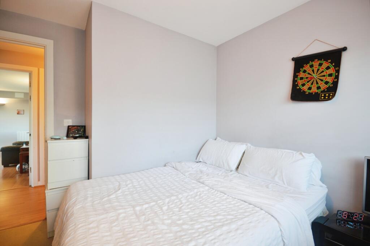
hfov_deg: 100.4
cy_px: 123
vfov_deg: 77.2
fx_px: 154
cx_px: 185
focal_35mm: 15
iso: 100
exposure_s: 1/1.3
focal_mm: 10
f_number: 9
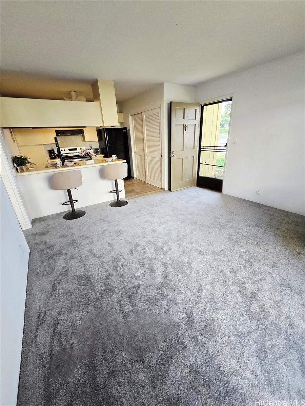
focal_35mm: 13
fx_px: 153
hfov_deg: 89.9
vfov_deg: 106.2
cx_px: 152
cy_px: 203
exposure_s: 1/60.2
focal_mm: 2.2
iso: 80
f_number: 2.2
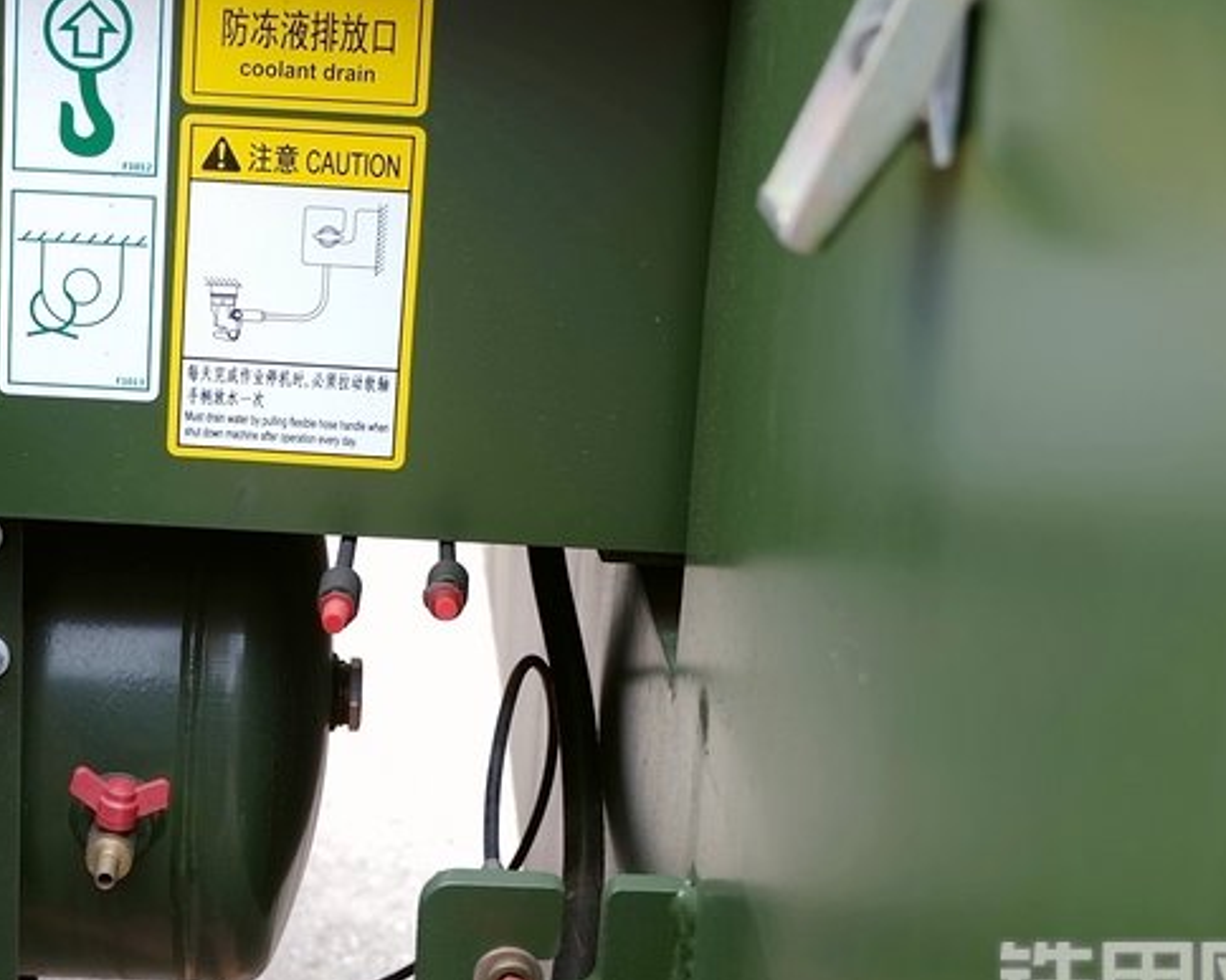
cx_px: 312
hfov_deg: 30.0
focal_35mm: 62
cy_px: 376
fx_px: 2249
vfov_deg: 24.5
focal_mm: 26.9
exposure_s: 1/58
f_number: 4.5
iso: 100
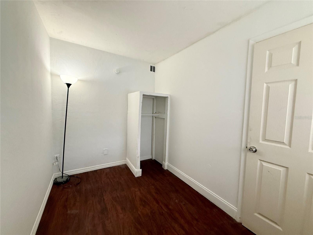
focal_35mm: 14
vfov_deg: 85.7
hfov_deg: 102.1
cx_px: 156
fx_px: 127
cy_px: 118
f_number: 2.2
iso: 250
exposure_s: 1/120
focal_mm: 2.22
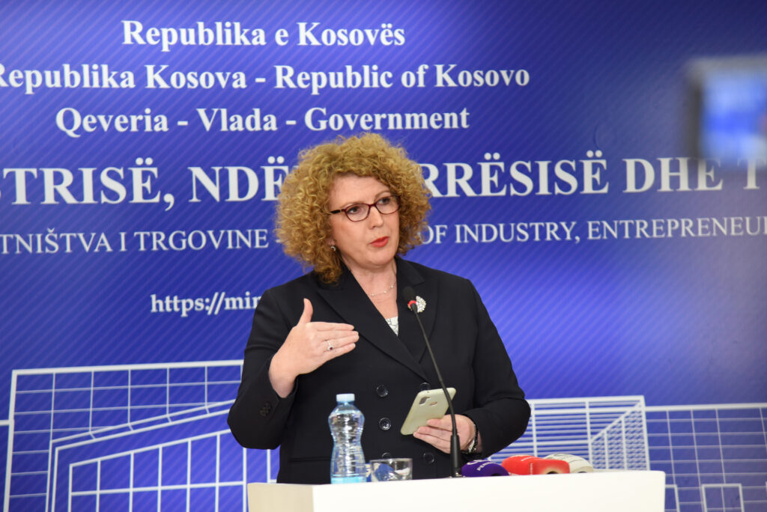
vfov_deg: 13.1
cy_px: 256
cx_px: 384
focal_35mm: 105
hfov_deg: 19.4
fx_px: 2238
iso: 2000
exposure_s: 1/125
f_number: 4
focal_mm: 105
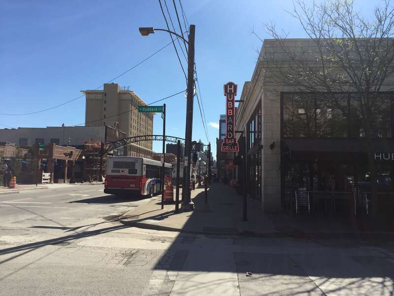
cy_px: 148
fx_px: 330
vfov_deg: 48.2
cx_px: 197
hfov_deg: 61.7
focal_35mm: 29
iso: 32
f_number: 2.2
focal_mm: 4.15
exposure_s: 1/2083
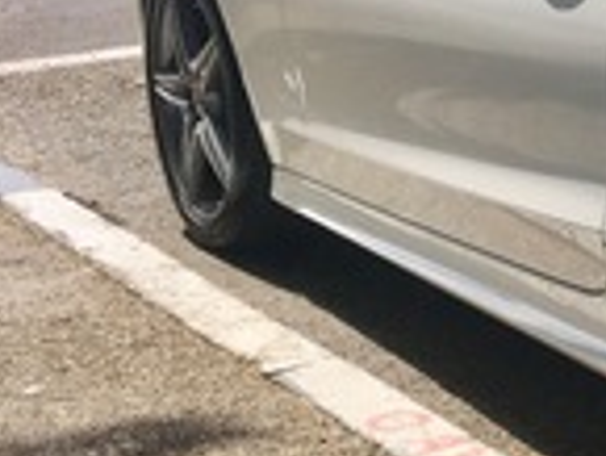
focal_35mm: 128
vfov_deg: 11.5
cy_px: 79
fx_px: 2243
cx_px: 1312
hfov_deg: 12.9
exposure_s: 1/2079
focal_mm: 4.15
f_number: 2.2
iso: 25
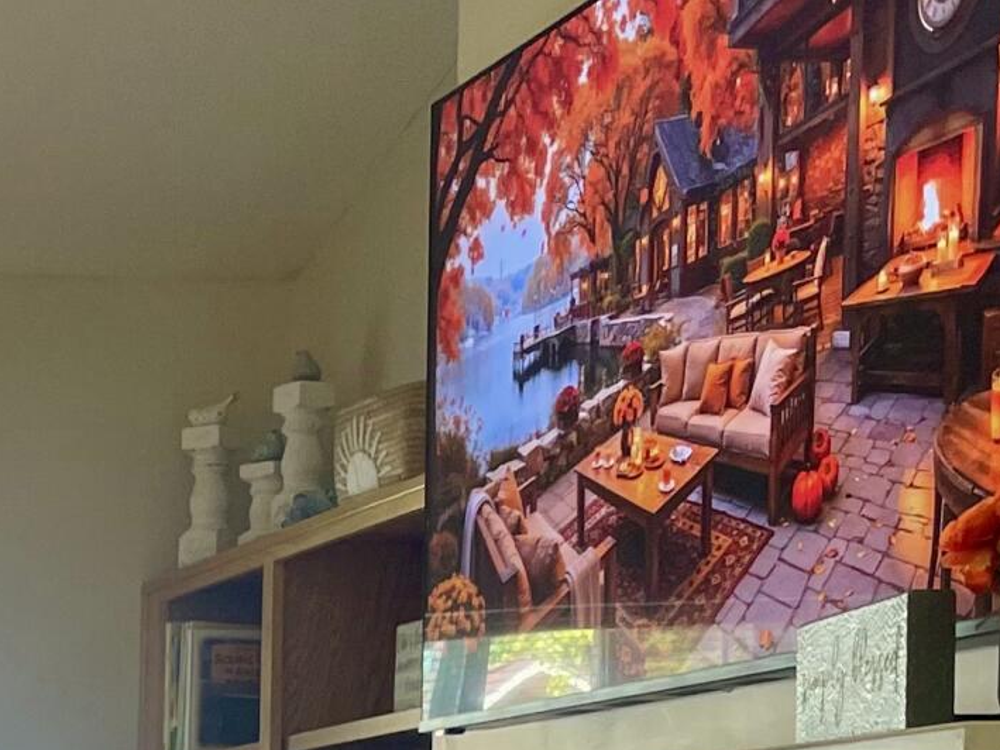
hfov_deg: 16.4
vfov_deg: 12.9
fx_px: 3178
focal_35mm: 110
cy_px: 1043
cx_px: -465
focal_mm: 4.2
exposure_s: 1/60
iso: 64
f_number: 1.6
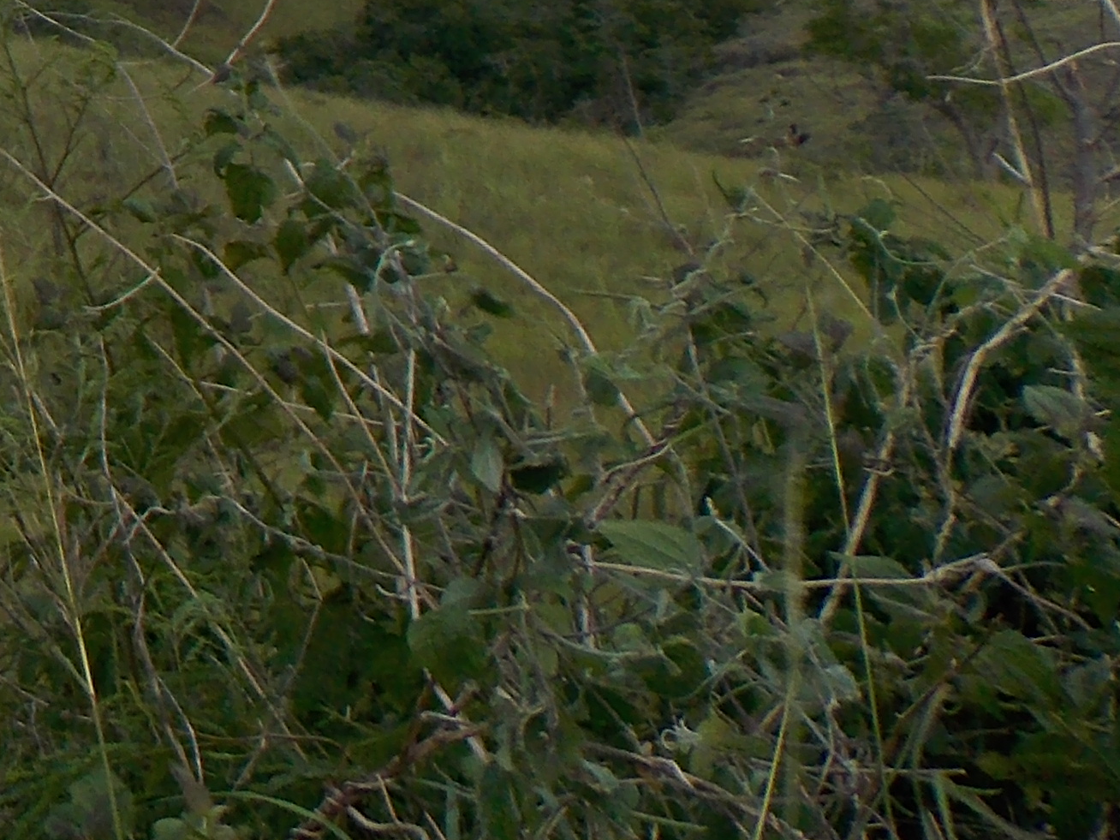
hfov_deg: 19.4
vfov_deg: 15.8
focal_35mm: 81
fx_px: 2621
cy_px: -634
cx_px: -781
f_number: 3.1
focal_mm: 4
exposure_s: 1/40
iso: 80
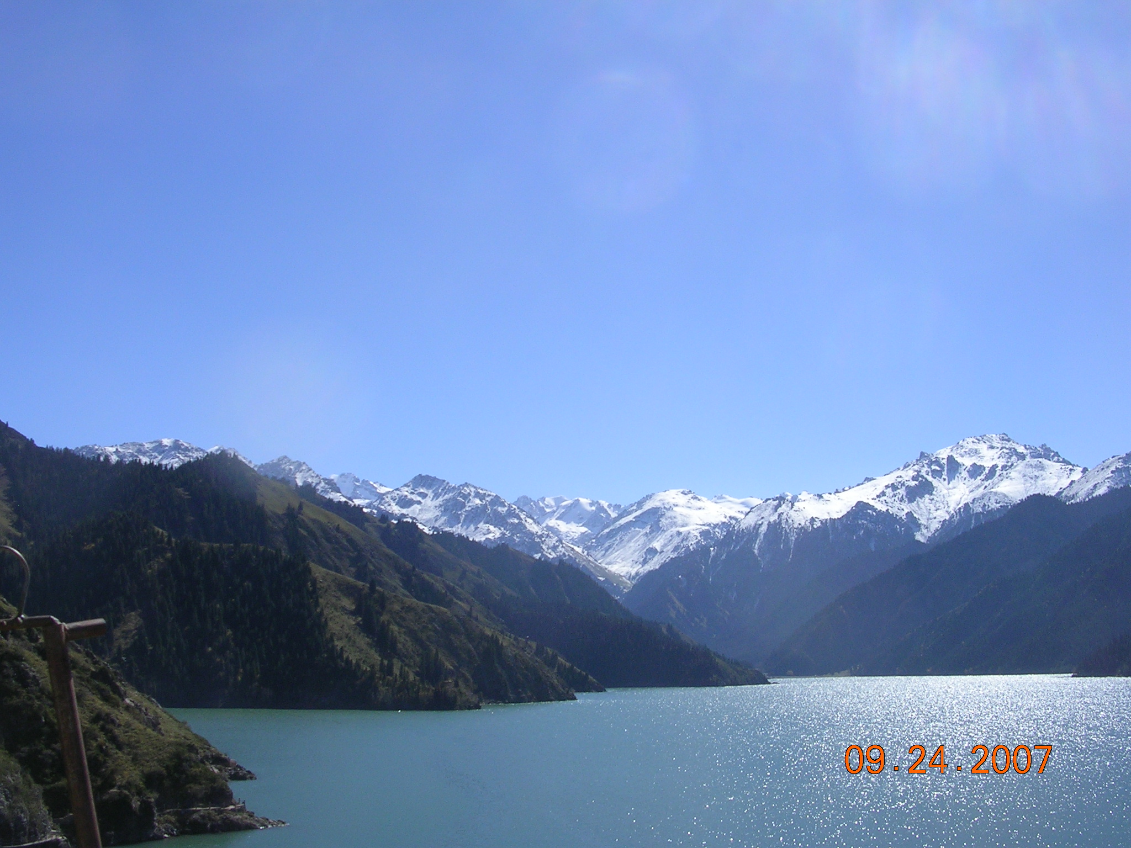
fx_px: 1242
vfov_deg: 37.7
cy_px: 424
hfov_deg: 49.0
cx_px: 566
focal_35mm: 38
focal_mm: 5.8
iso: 50
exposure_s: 1/457
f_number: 5.6
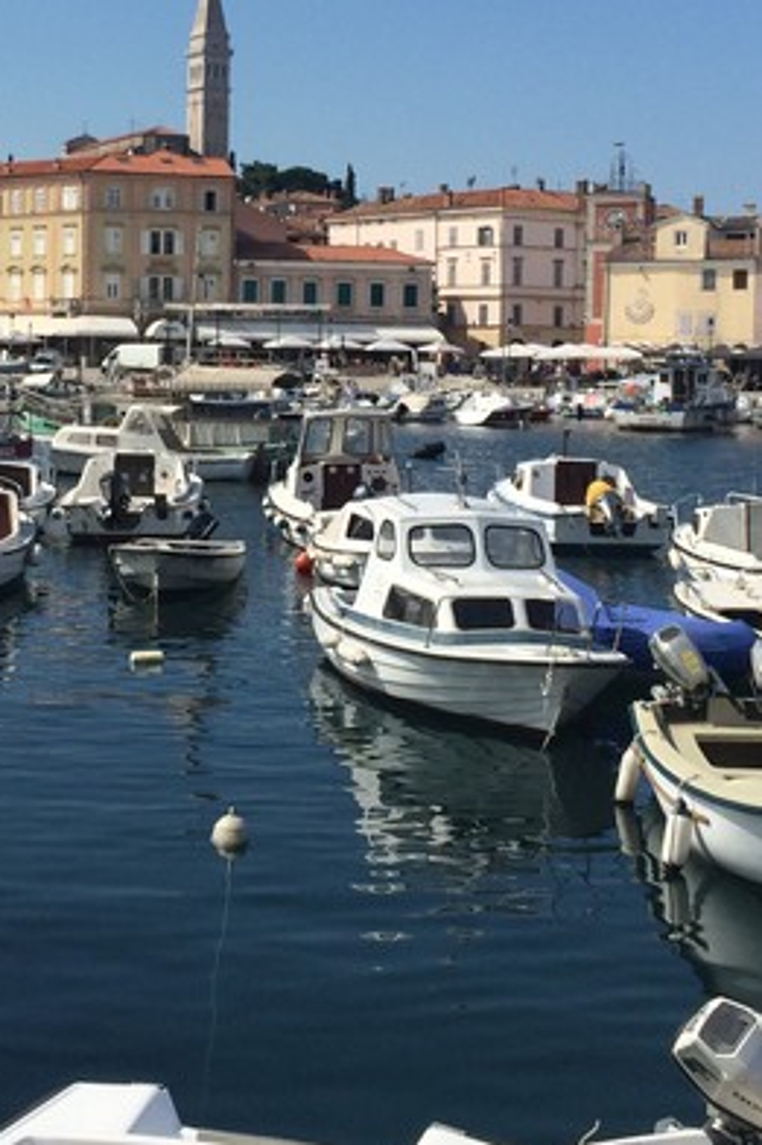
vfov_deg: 30.7
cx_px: 143
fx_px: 2065
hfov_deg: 20.6
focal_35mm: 65
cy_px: 377
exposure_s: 1/3165
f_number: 2.2
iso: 40
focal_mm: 4.12
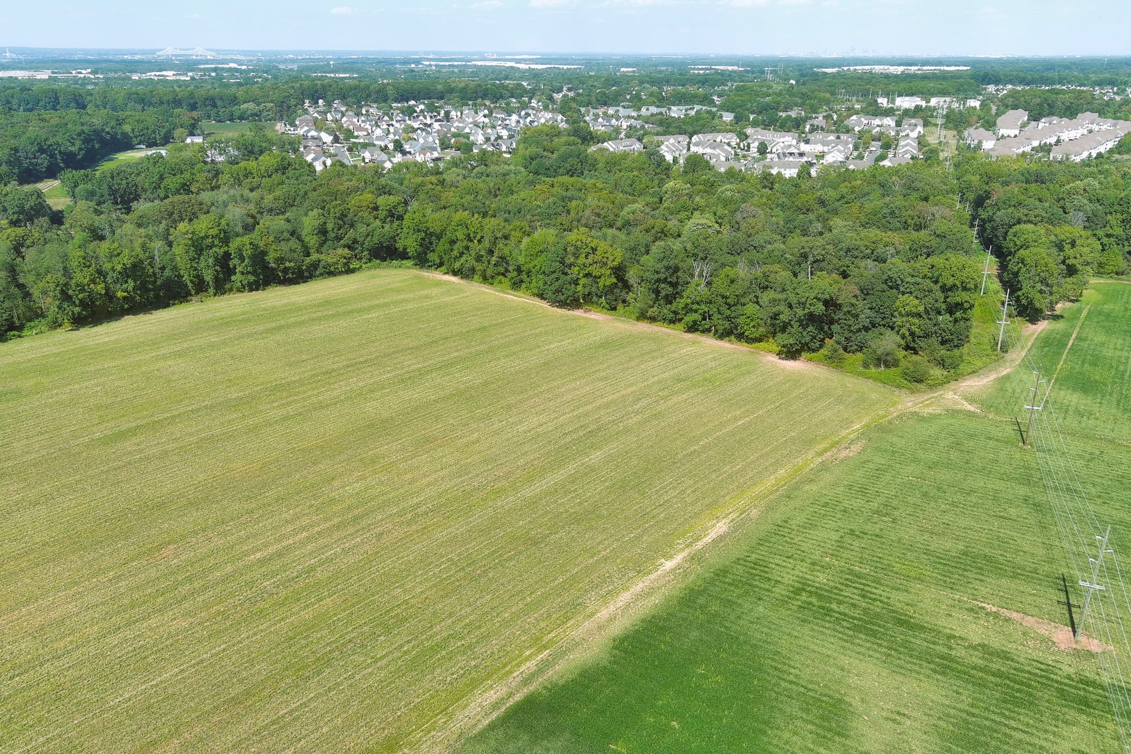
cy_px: 377
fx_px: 911
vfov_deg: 45.0
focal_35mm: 29
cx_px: 566
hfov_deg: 63.7
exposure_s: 1/800
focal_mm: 10.57
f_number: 2.8
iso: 100
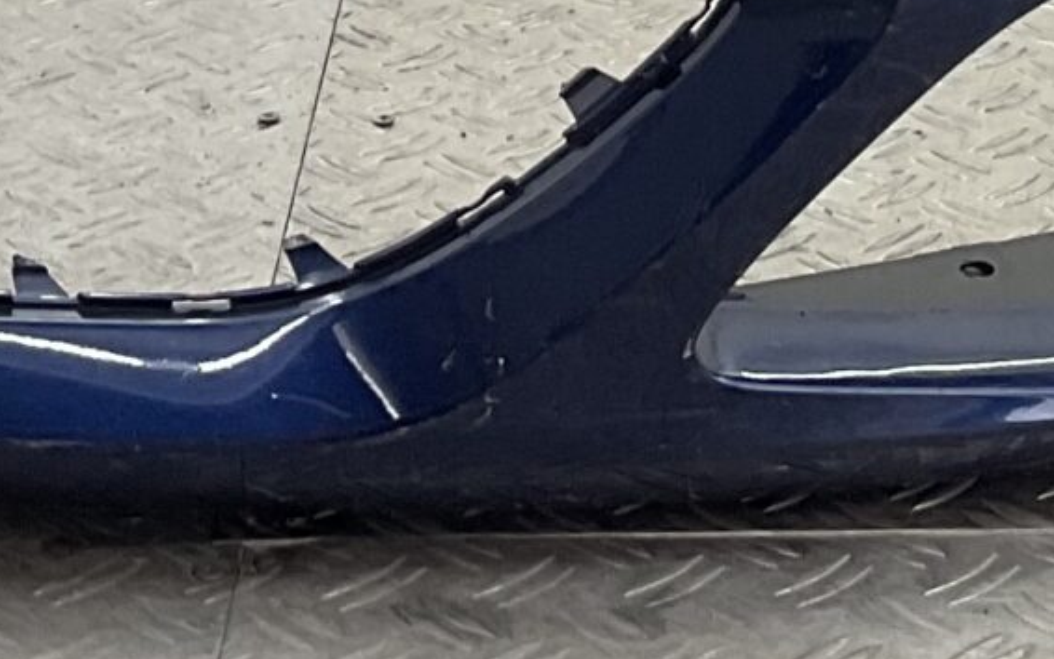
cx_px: 883
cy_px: -732
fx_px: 3994
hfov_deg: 14.9
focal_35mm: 139
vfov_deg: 8.8
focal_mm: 3
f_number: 1.8
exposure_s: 1/100
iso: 25
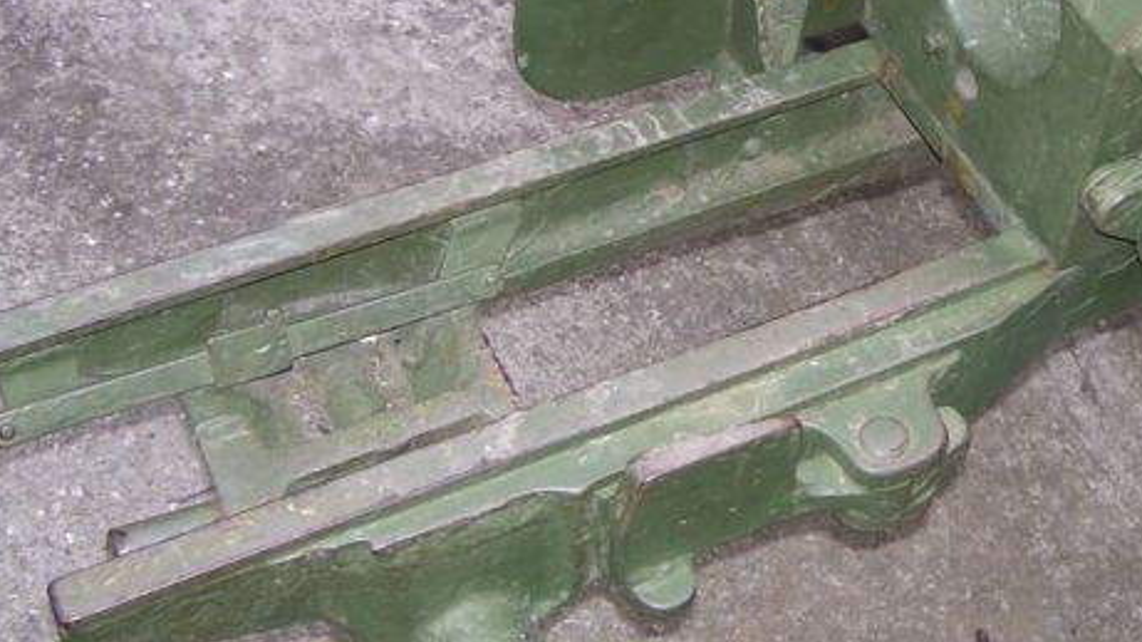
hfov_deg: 29.5
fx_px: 2119
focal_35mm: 70
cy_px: 0
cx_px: 904
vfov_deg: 16.8
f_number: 2.7
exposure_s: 1/60
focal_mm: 6
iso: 80
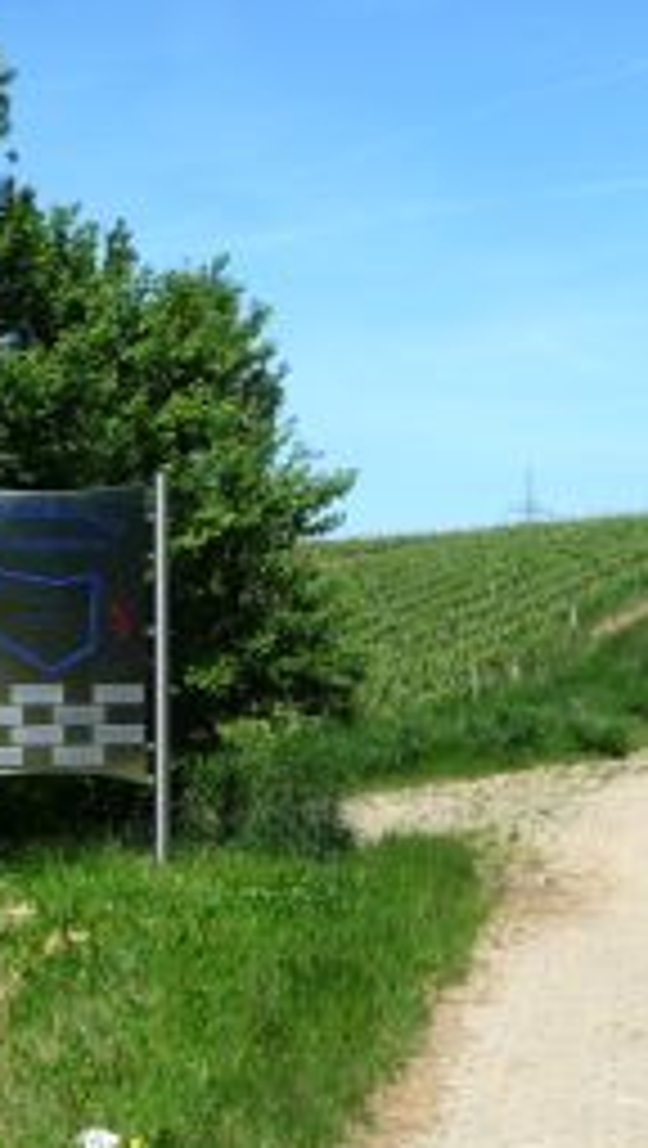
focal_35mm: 63
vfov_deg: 33.3
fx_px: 1919
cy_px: 590
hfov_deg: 18.6
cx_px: 670
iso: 100
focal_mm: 5
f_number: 8
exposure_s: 1/250
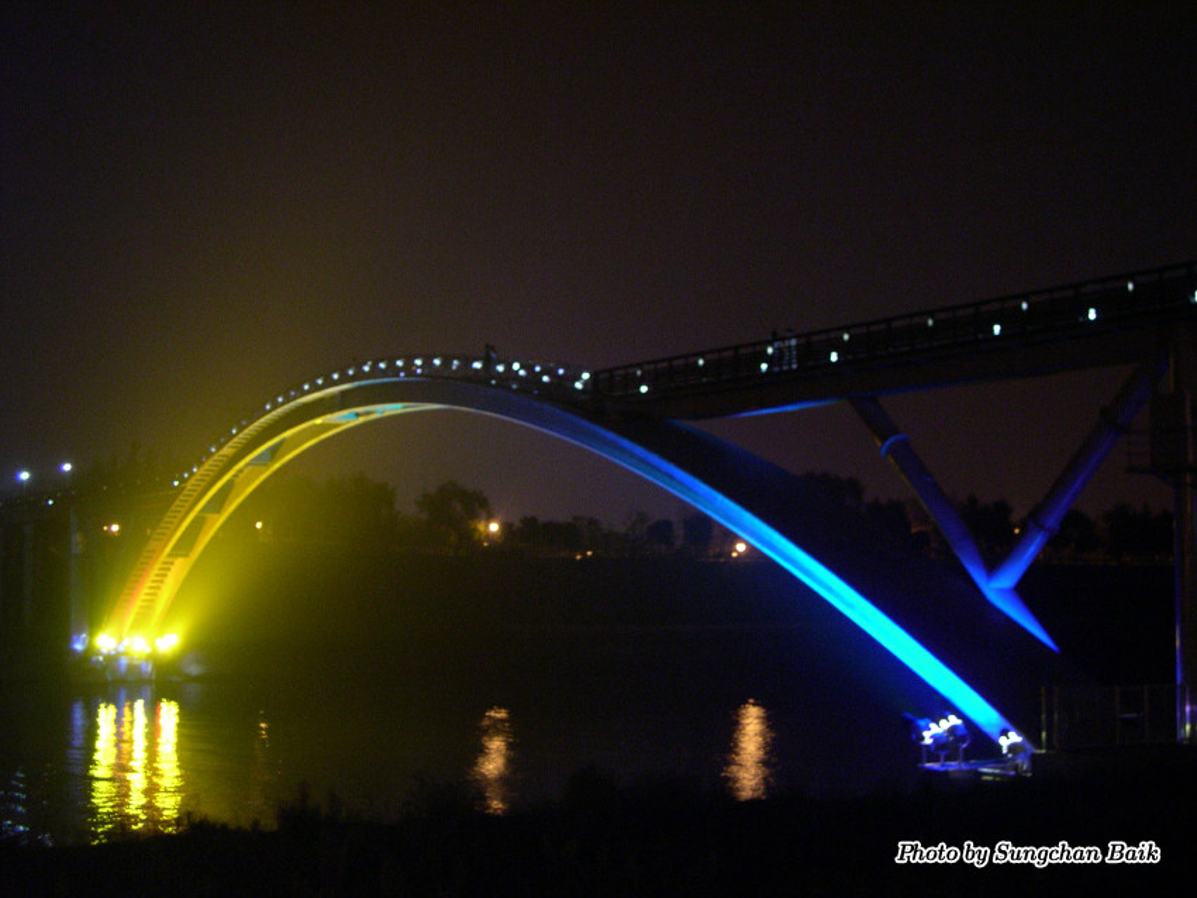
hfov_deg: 36.8
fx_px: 1799
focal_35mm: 52
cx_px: 598
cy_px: 449
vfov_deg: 28.0
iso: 400
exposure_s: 1/6.3
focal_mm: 11.1
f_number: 3.2
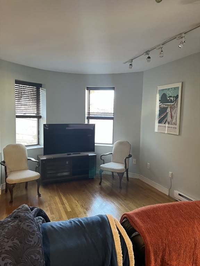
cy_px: 133
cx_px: 100
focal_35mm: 26
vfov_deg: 67.3
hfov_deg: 53.1
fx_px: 200
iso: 200
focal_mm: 5.1
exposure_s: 1/60
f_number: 1.6
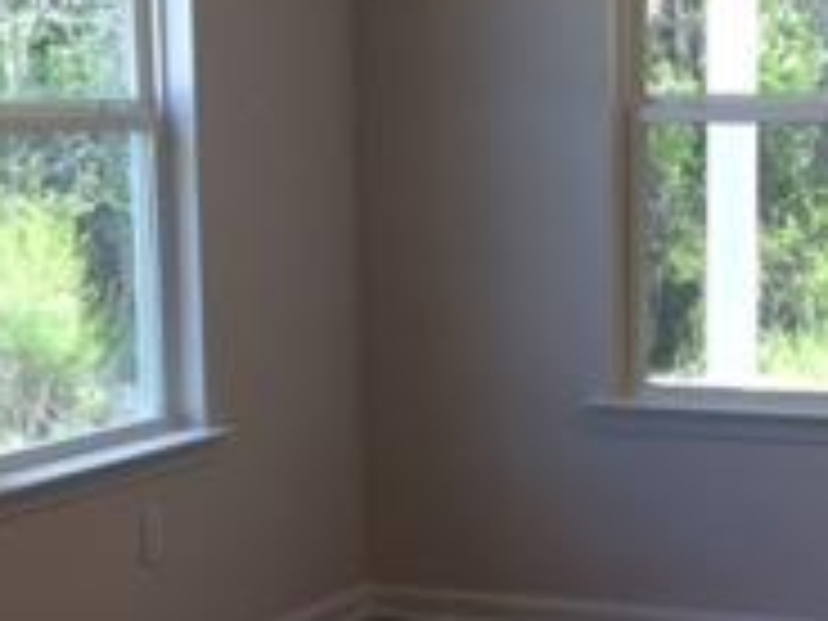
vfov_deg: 14.5
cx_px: 490
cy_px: 590
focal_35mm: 101
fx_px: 2416
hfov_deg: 19.4
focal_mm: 4.15
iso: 64
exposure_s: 1/120
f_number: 2.2
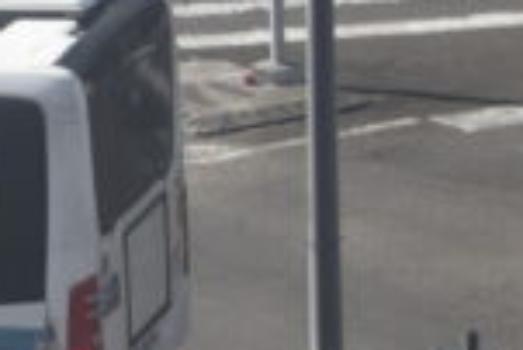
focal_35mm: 457
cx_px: -547
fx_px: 6645
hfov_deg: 4.4
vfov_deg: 3.0
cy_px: 125
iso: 200
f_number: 7.1
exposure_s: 1/800
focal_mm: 60
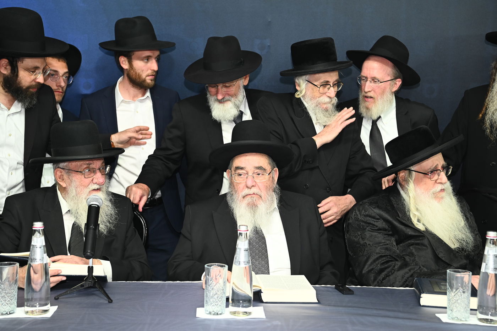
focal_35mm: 56
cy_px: 166
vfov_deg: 24.2
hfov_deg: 35.7
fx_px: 773
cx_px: 248
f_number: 5
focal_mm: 56
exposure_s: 1/200
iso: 1250
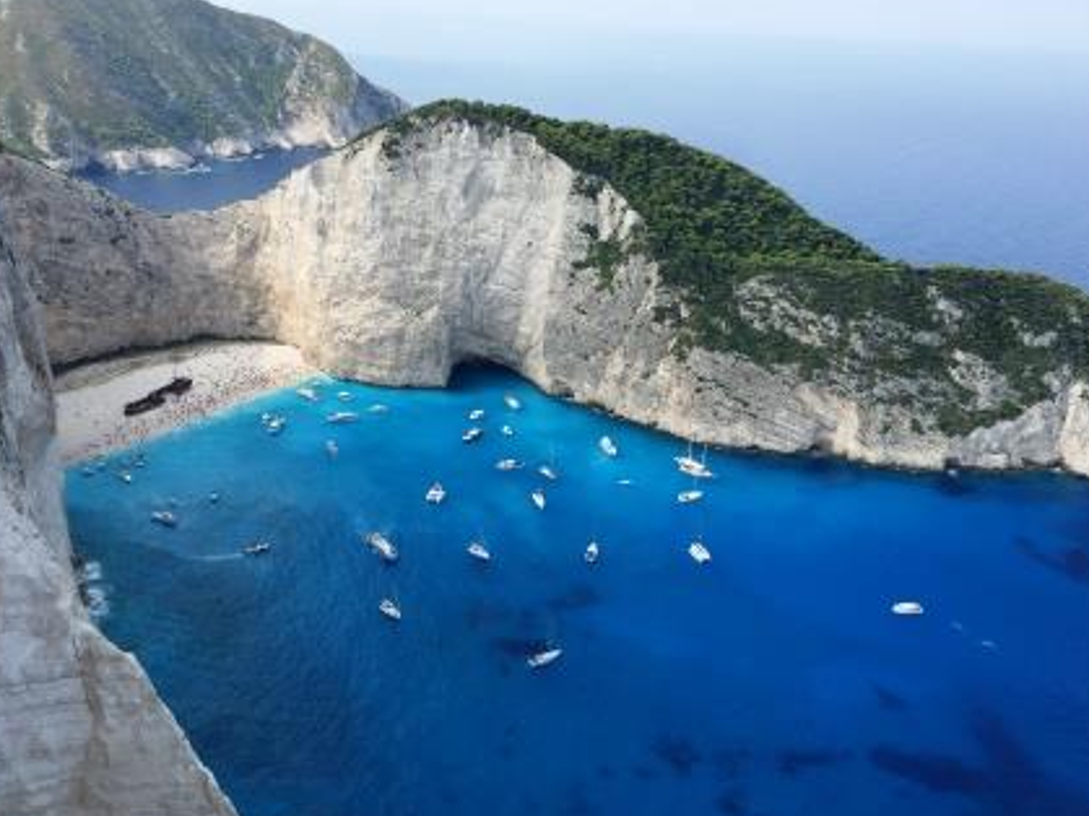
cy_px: 408
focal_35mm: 31
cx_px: 546
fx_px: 975
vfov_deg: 45.4
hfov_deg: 58.4
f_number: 2.2
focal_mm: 4.15
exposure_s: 1/1412
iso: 32
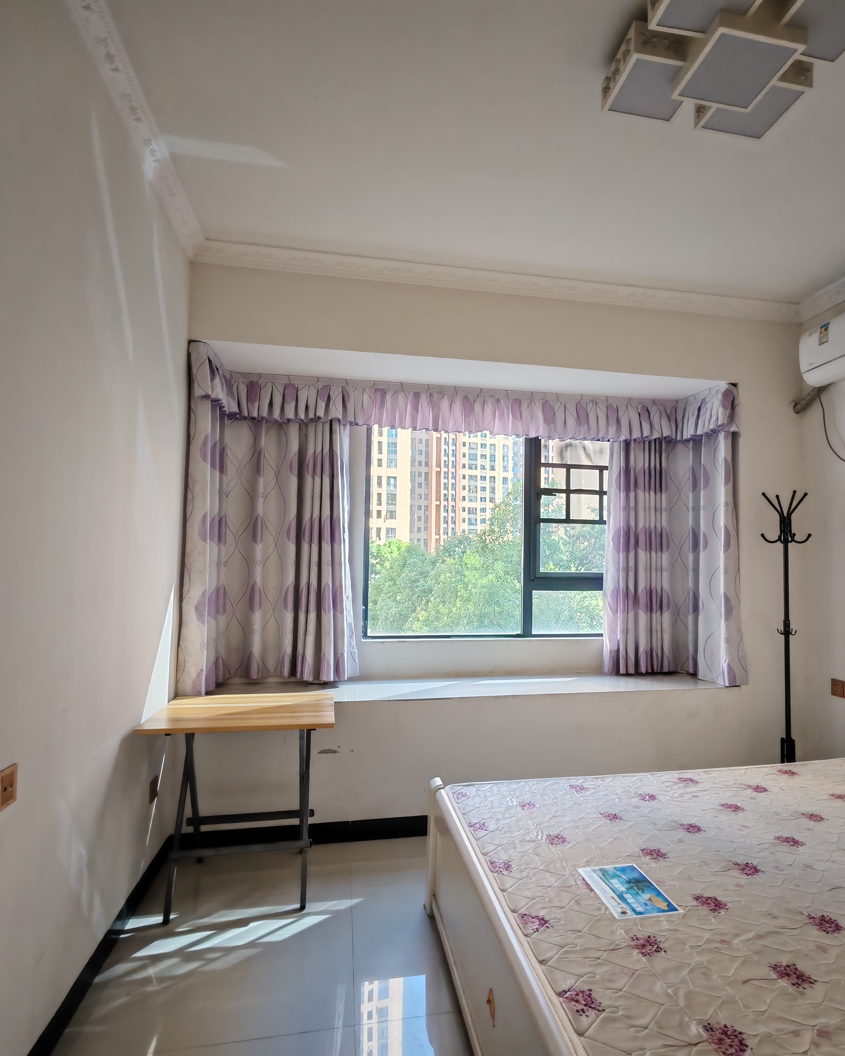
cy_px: 530
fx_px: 656
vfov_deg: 77.6
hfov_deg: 65.2
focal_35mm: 21
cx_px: 483
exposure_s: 1/50
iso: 100
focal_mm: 1.96
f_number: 2.2
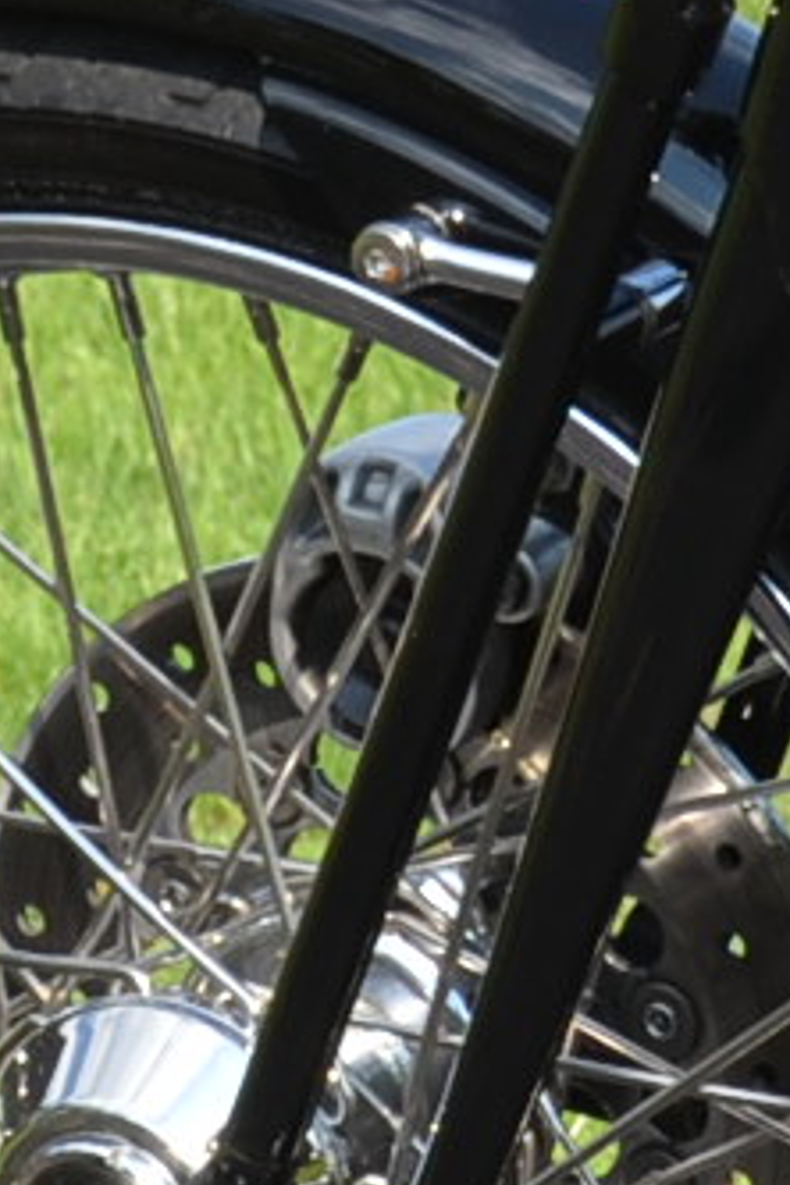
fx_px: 21164
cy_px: 267
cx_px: 3256
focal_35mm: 643
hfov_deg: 2.1
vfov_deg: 3.2
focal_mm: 58
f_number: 8
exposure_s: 1/250
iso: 200
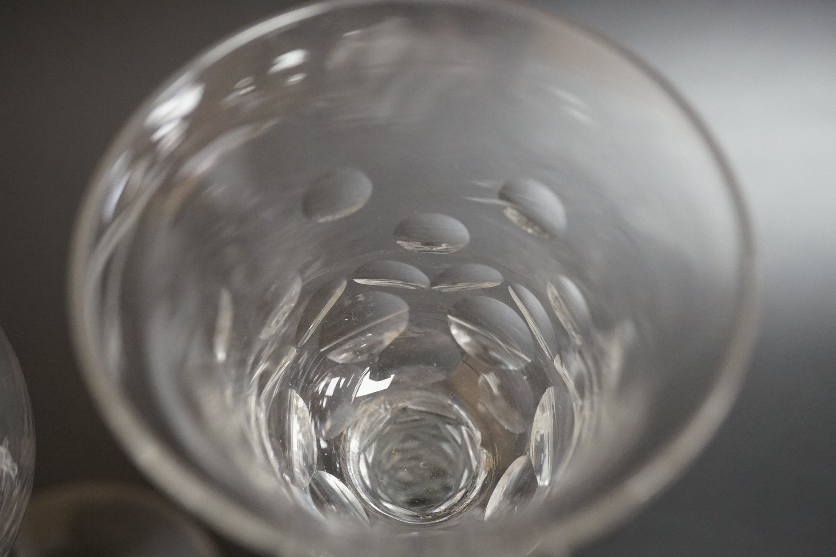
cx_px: 418
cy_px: 278
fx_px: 1045
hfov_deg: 43.6
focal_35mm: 45
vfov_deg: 29.9
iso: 2500
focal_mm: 30
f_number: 9
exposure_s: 1/100
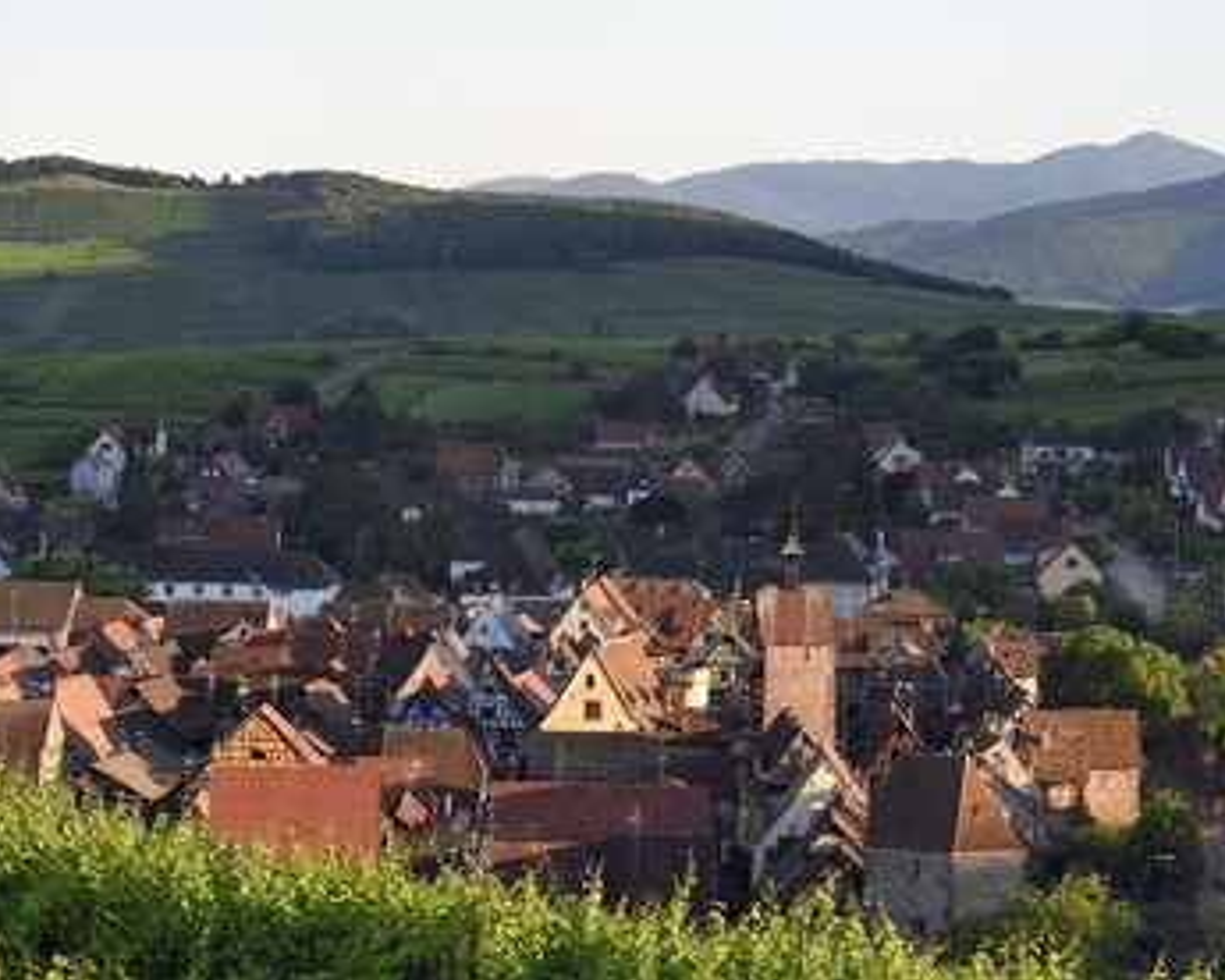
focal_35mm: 105
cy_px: 490
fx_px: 3807
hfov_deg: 18.3
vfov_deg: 14.7
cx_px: 557
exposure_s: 1/250
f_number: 7.1
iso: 200
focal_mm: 92
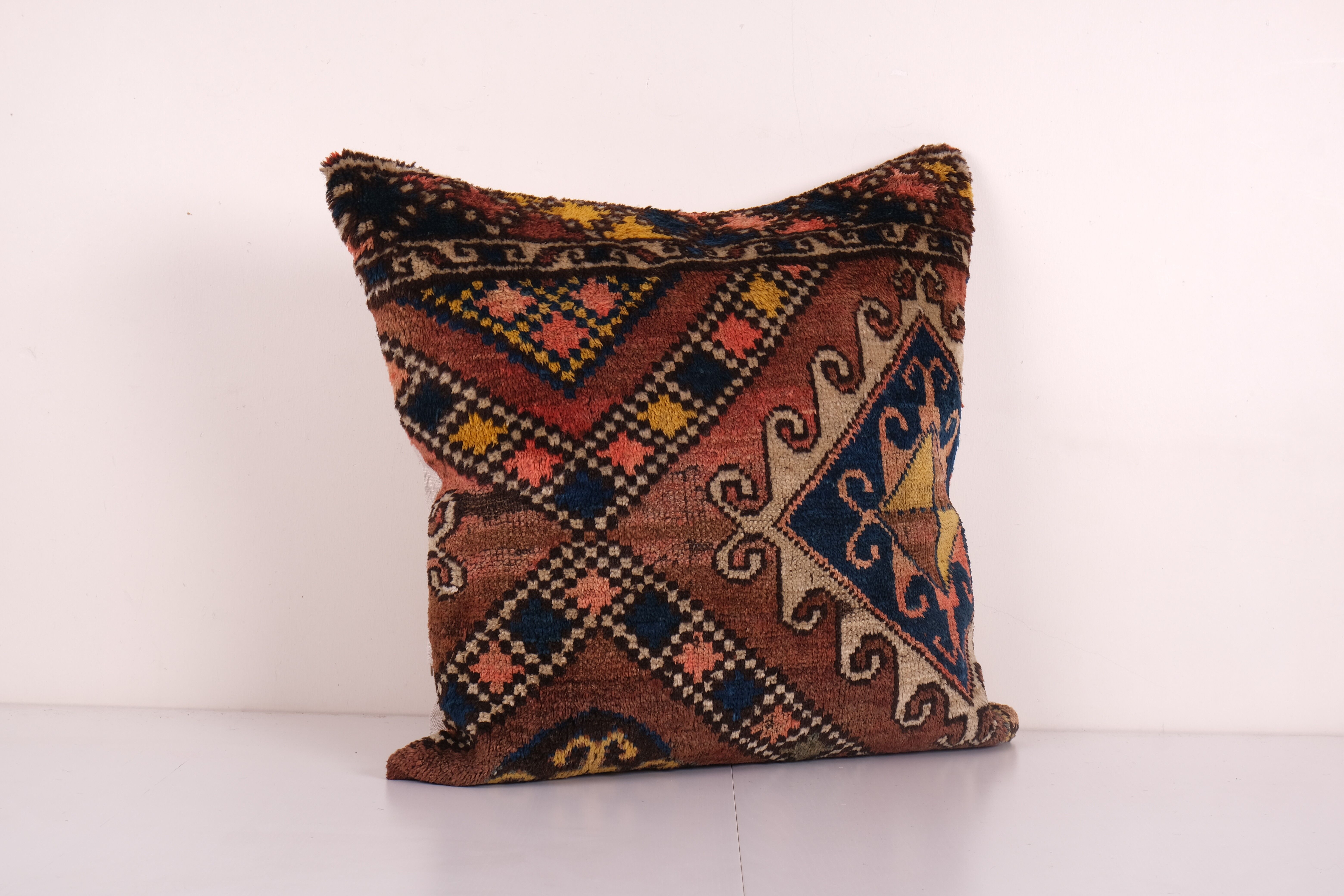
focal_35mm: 56
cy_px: 448
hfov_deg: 35.6
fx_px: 2091
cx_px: 672
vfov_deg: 24.2
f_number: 11
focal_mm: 37.4
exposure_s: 1/160
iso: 80
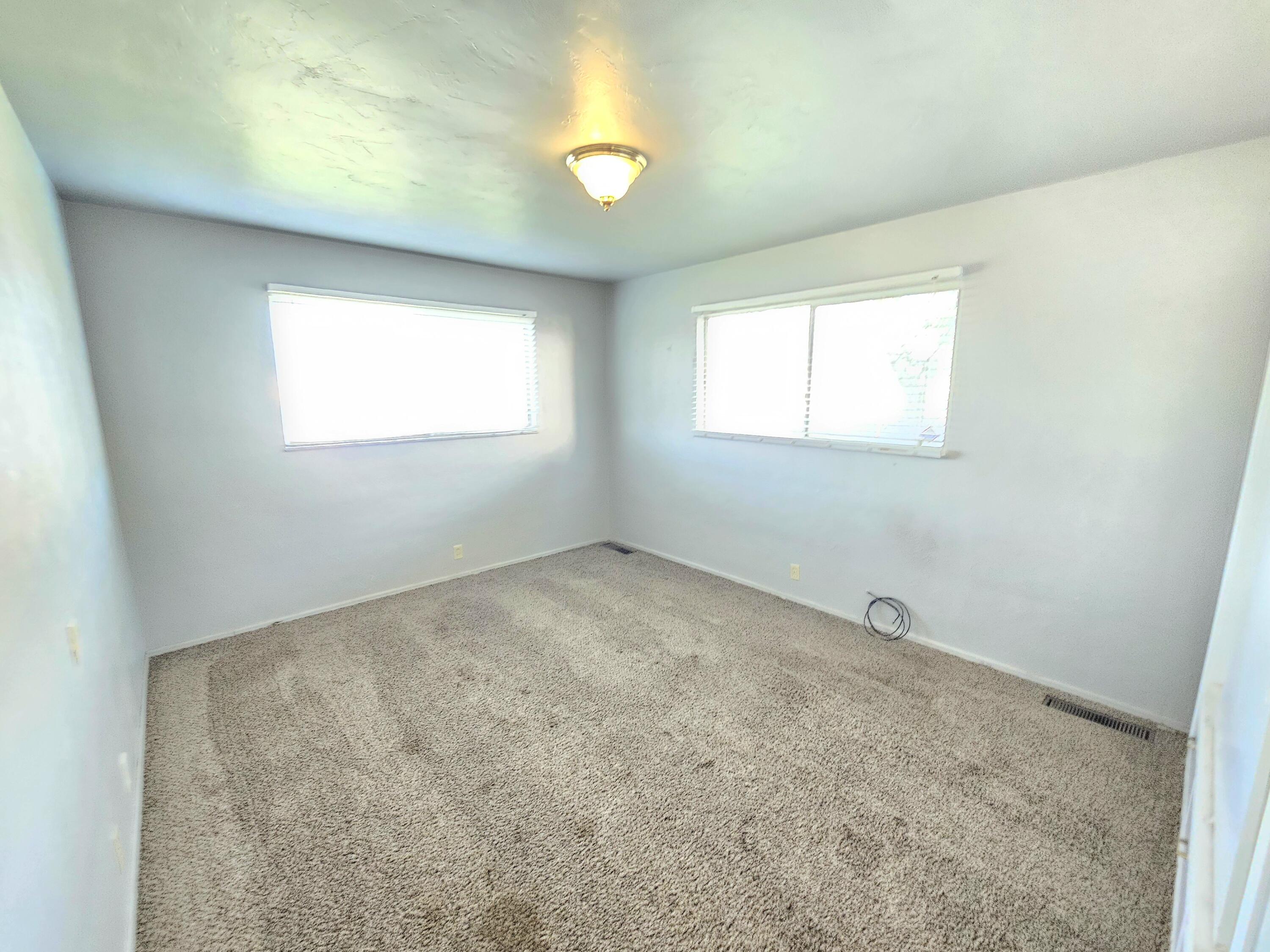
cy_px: 476
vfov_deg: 89.9
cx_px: 635
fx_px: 477
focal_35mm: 13
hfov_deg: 106.2
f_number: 2.2
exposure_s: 1/24
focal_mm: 2.2
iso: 800
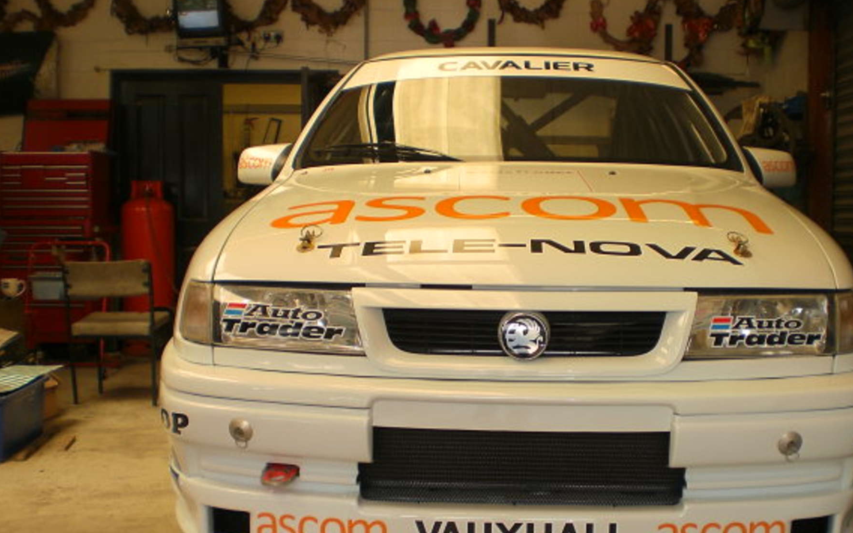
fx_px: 1000
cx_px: 478
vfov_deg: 29.8
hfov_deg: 46.1
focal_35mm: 43
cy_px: 313
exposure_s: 1/80
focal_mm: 6.3
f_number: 3.1
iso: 50
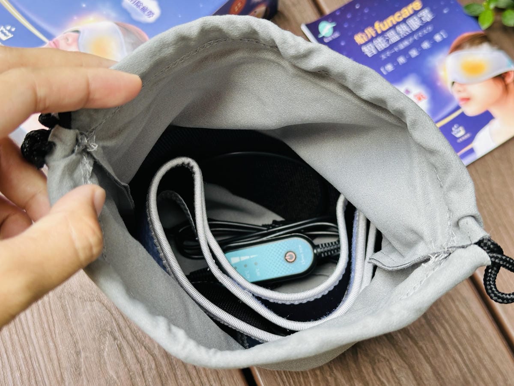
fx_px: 713
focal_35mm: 48
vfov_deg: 30.3
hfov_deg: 39.7
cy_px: 193
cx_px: 257
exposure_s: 1/119
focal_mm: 6.86
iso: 80
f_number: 1.78
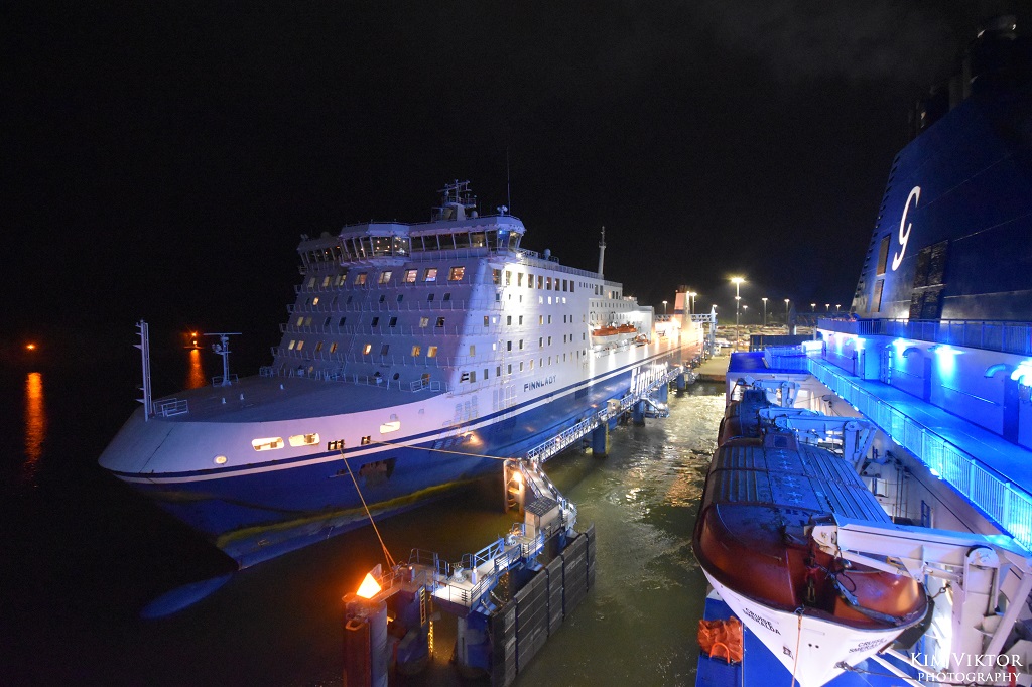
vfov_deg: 77.3
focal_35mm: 15
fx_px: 430
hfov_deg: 100.4
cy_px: 344
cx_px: 516
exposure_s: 1/20
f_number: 4
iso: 6400
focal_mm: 10
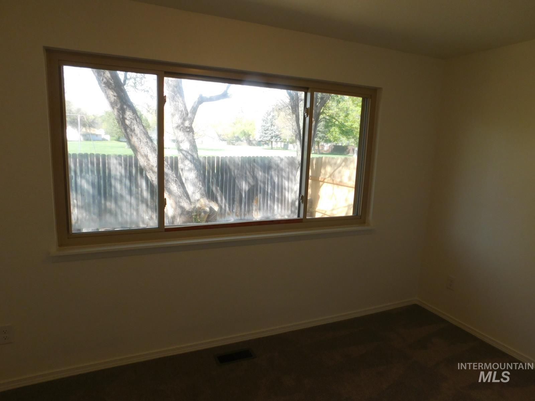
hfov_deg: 73.9
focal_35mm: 23
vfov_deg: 58.9
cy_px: 200
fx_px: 355
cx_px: 268
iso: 125
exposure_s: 1/160
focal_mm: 4
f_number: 3
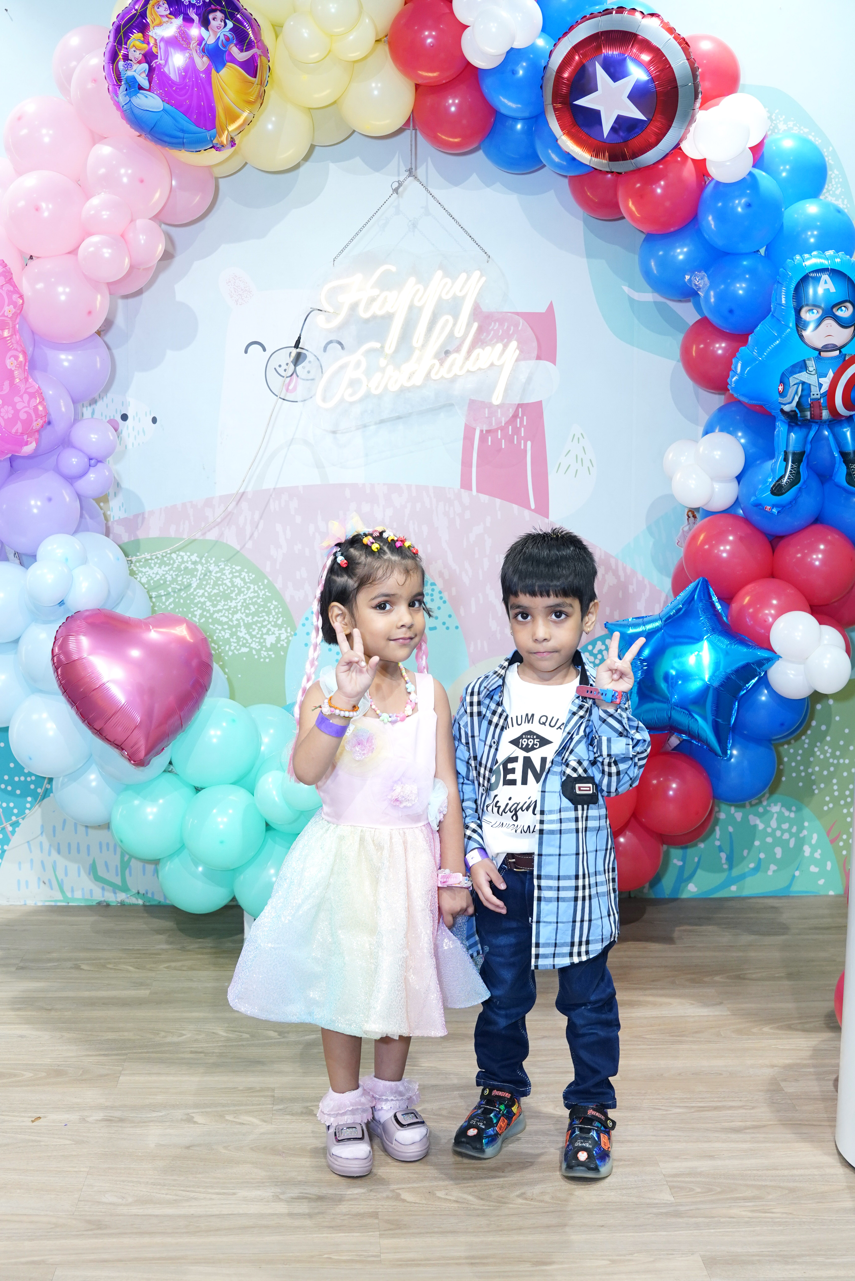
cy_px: 640
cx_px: 428
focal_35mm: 42
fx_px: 1495
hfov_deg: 31.9
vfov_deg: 46.4
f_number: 4
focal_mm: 28.3
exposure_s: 1/160
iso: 1000
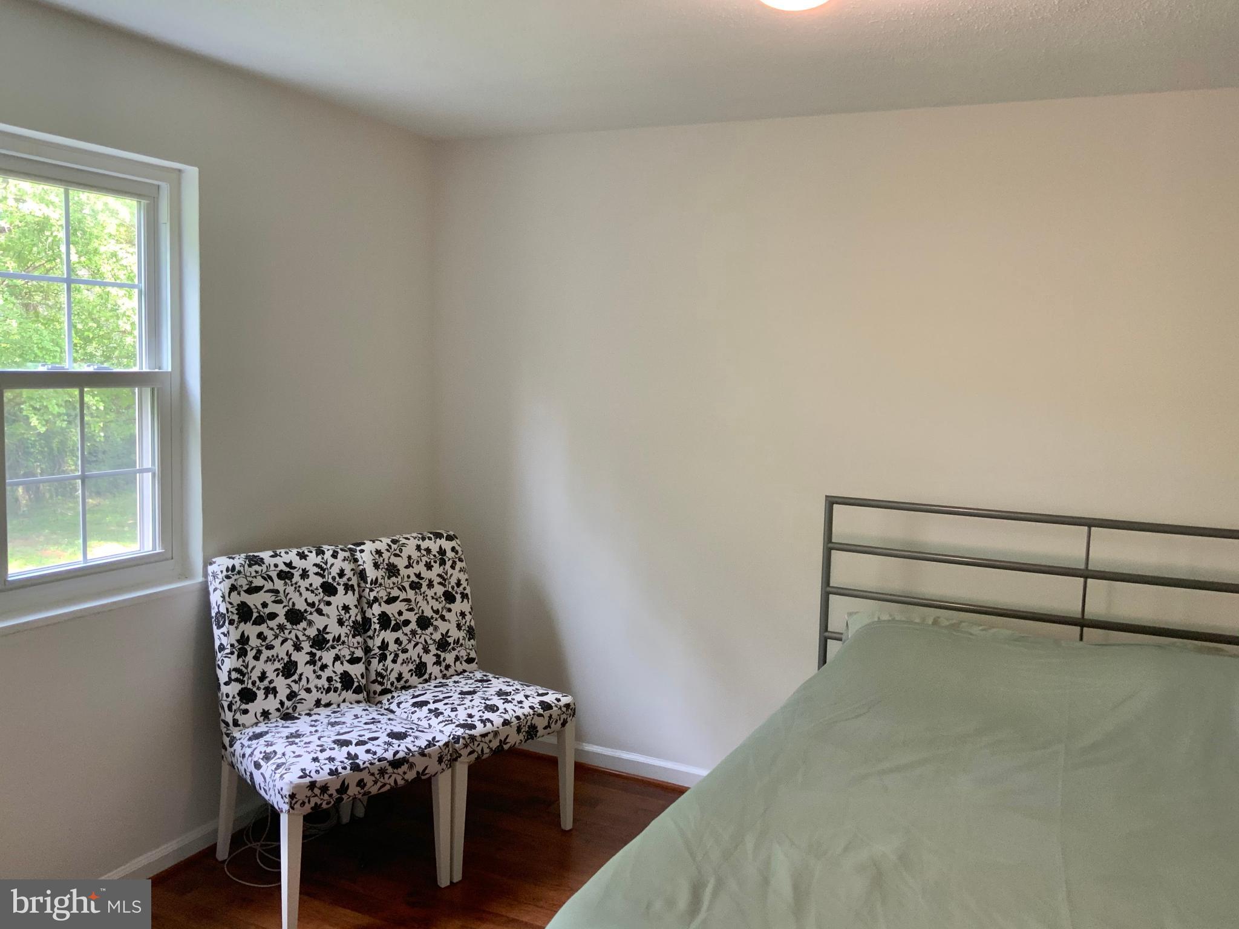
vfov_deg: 48.2
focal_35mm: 29
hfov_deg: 61.7
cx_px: 620
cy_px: 464
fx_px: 1038
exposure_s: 1/60
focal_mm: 3
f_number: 1.8
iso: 125
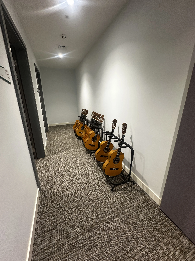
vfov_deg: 102.1
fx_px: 105
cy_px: 130
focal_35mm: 14
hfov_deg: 85.7
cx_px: 98
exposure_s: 1/50
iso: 160
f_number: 2.2
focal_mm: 2.22
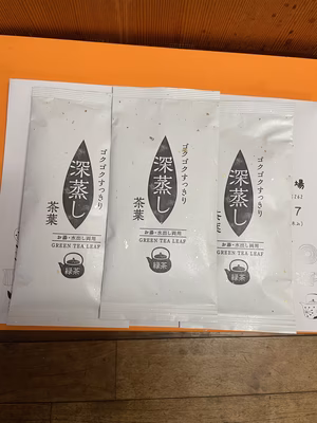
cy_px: 212
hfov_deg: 53.1
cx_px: 158
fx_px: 317
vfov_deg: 67.3
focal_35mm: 26
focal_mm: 4.2
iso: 125
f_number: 1.6
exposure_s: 1/52
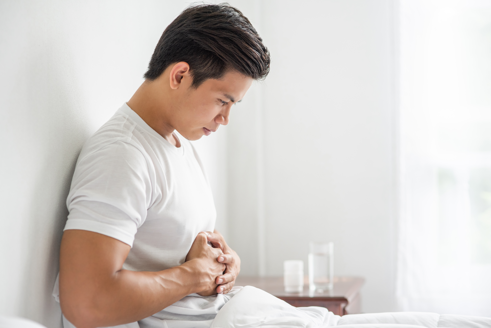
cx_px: 246
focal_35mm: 85
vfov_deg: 16.1
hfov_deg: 23.9
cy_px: 164
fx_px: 1160
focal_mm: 85
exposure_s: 1/200
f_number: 2
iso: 400
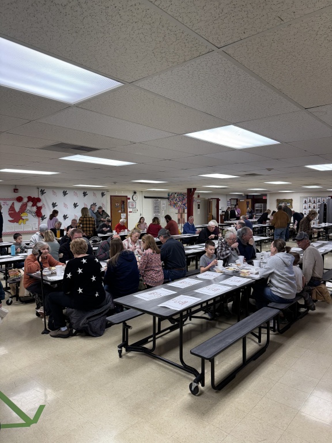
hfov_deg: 56.8
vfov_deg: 71.6
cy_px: 222
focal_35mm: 24
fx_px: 307
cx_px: 166
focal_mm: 6.76
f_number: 1.78
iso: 125
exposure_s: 1/120
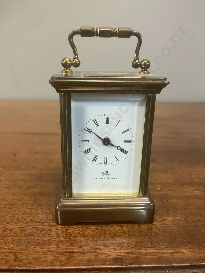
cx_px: 102
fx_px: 221
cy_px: 136
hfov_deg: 49.7
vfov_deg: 63.4
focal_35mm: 28
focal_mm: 3.99
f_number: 1.8
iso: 200
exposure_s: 1/50
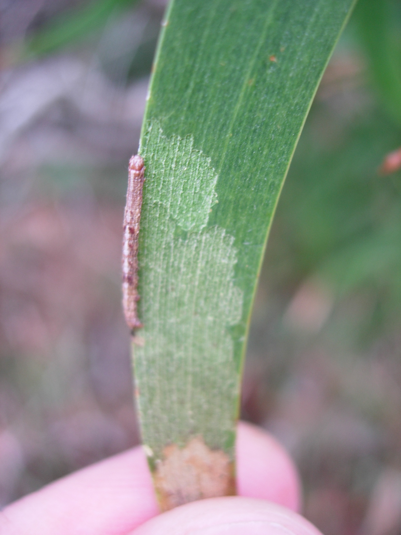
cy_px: 268
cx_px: 200
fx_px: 587
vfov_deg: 49.0
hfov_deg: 37.7
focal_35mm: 38
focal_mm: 7.8
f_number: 2.8
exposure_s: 1/42.7
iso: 64
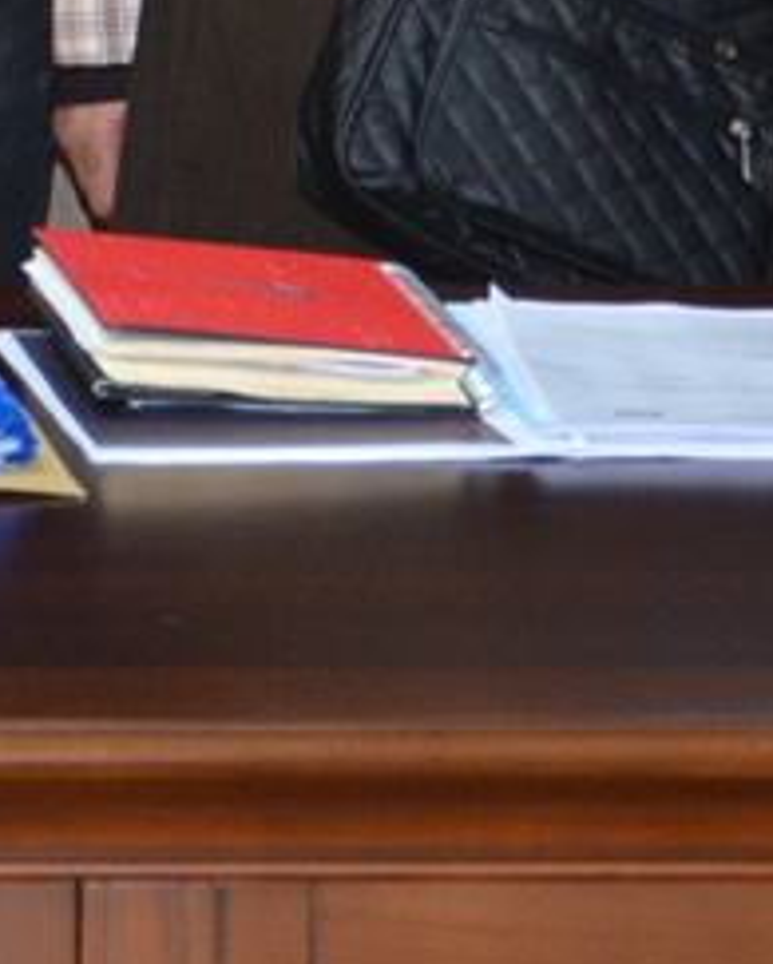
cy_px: -873
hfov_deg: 4.8
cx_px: -848
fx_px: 9134
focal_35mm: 320
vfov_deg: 5.9
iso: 800
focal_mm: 34
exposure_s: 1/60
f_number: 4.2
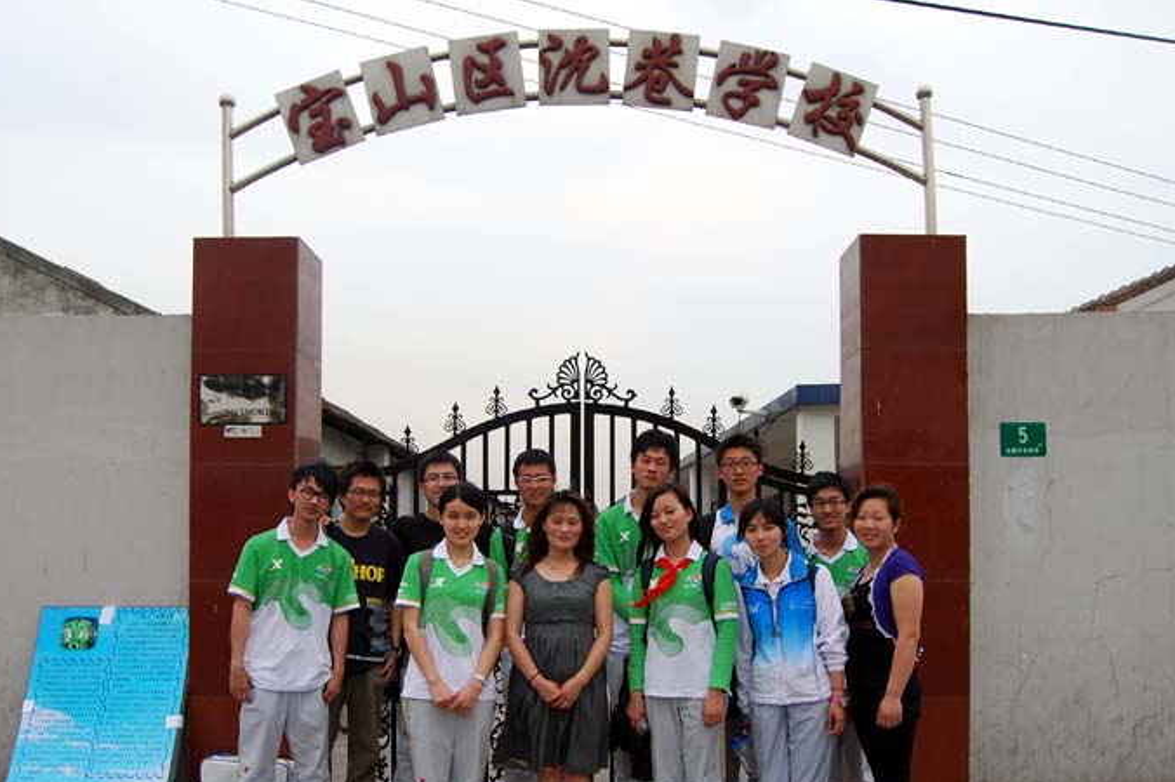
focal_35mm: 28
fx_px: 913
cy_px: 405
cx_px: 589
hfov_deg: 65.5
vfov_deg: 46.3
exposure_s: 1/125
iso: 100
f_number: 5.6
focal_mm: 18
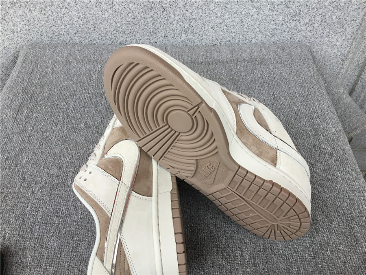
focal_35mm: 31
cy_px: 138
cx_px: 183
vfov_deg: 45.4
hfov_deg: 58.4
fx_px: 328
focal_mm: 3.3
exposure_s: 1/197
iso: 25
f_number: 2.4
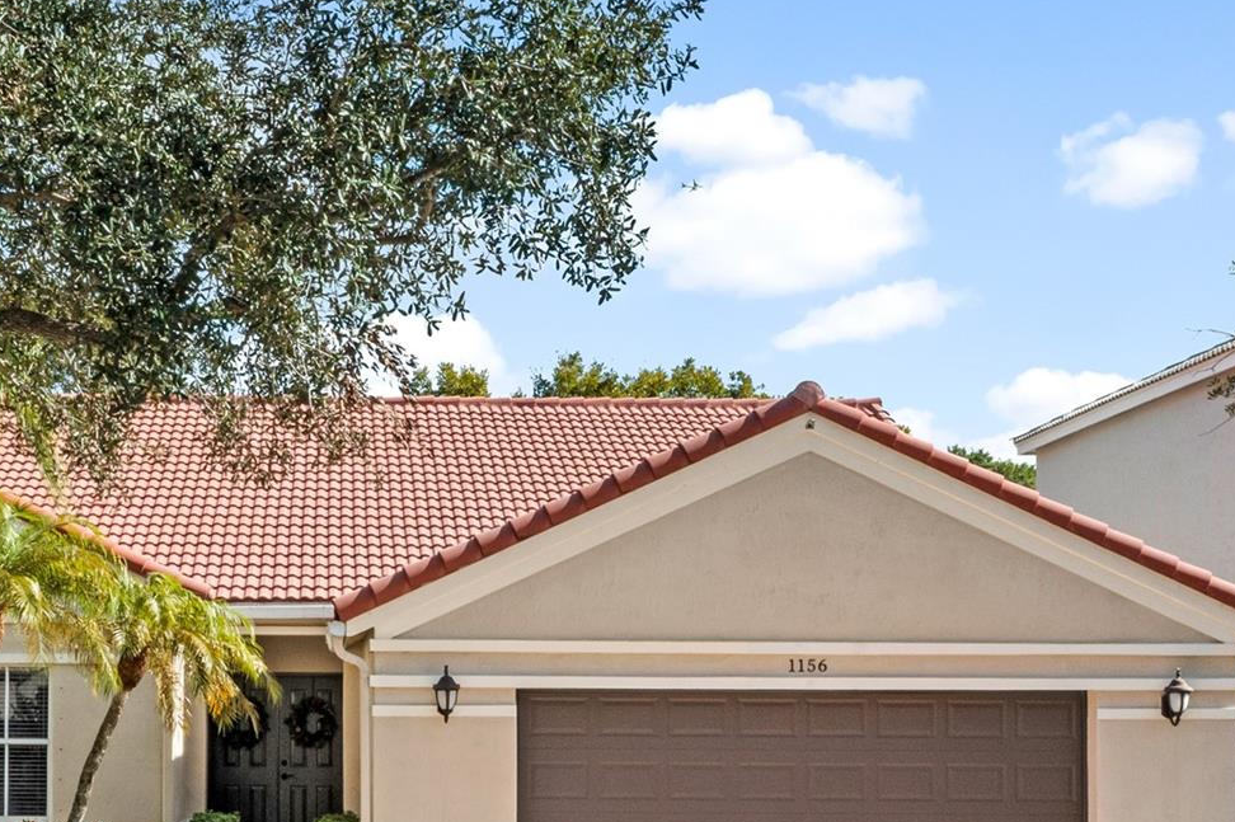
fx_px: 2023
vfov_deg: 22.9
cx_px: 348
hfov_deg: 33.4
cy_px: 527
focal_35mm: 59
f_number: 10
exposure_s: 1/160
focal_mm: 10.26
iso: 200
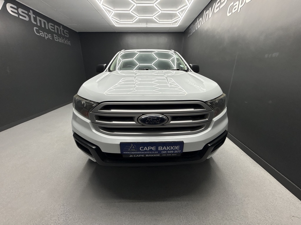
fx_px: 122
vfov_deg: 85.7
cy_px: 112
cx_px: 150
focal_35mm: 14
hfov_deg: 102.1
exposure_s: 1/100
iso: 80
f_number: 2.2
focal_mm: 2.22
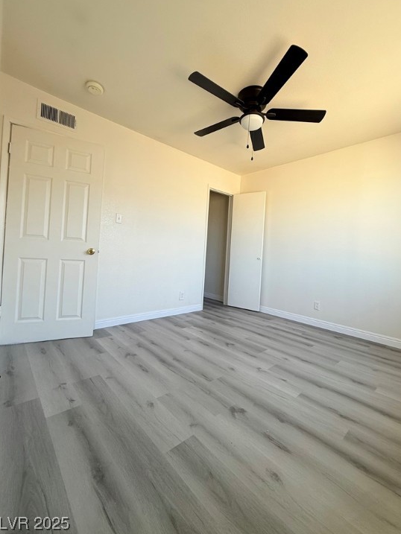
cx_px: 209
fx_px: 232
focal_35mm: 15
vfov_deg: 98.1
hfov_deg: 81.7
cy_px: 254
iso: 100
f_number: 2.2
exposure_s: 1/120
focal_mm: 2.22
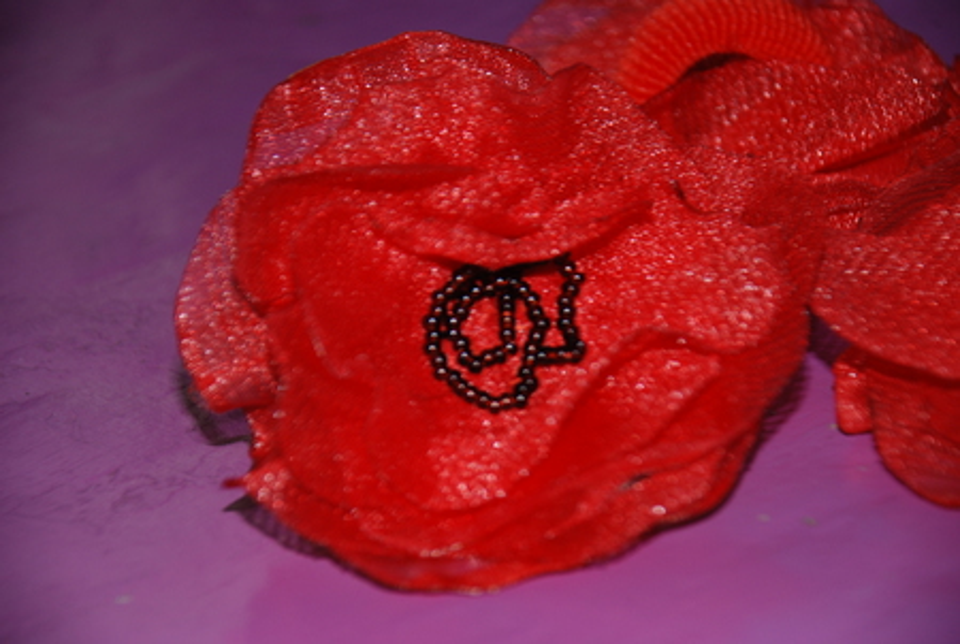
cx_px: 480
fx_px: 5411
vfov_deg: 6.8
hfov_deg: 10.1
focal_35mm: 202
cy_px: 322
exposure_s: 1/60
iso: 200
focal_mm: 135
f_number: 5.6
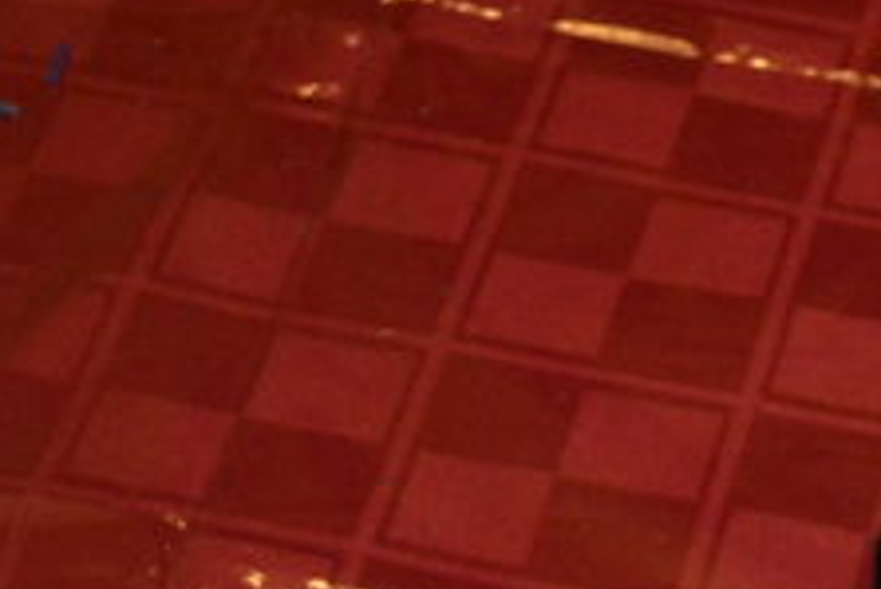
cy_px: 1034
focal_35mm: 172
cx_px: 1134
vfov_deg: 7.8
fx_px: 4212
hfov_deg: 11.6
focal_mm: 32
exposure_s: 1/30
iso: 800
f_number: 4.8
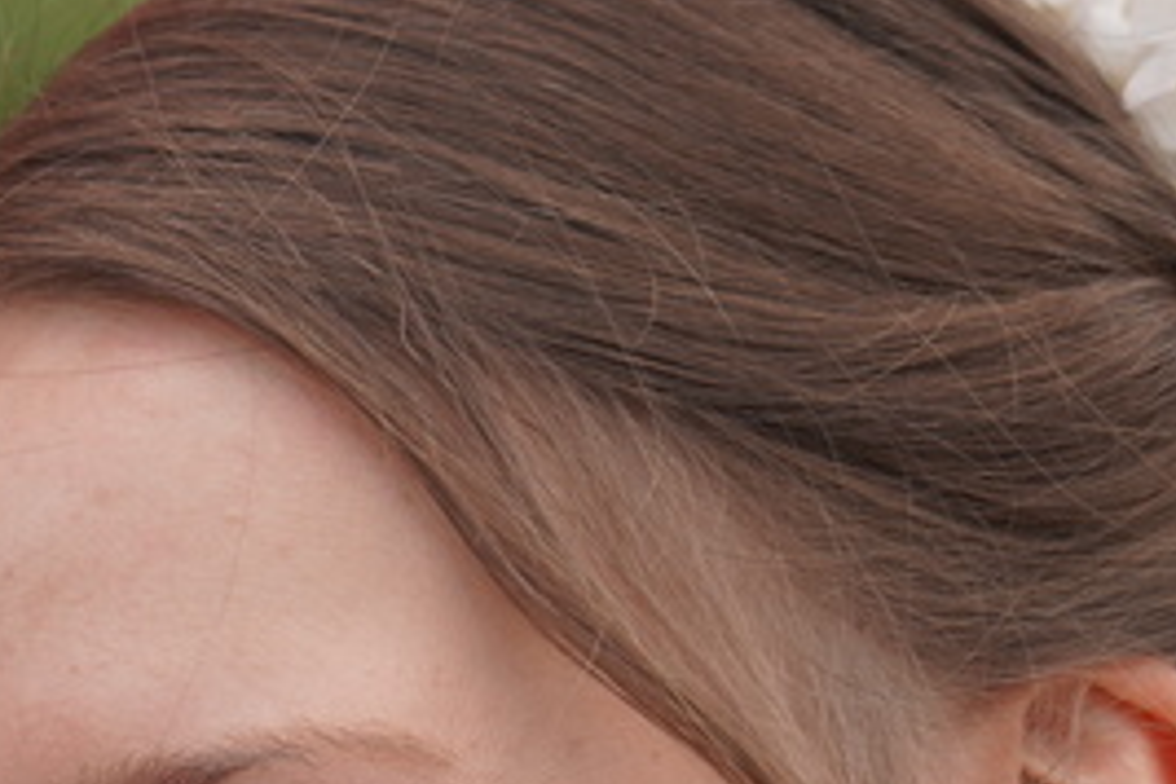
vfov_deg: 3.4
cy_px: 619
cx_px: -339
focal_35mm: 402
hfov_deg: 5.1
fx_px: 13131
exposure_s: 1/250
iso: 100
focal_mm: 105
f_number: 4
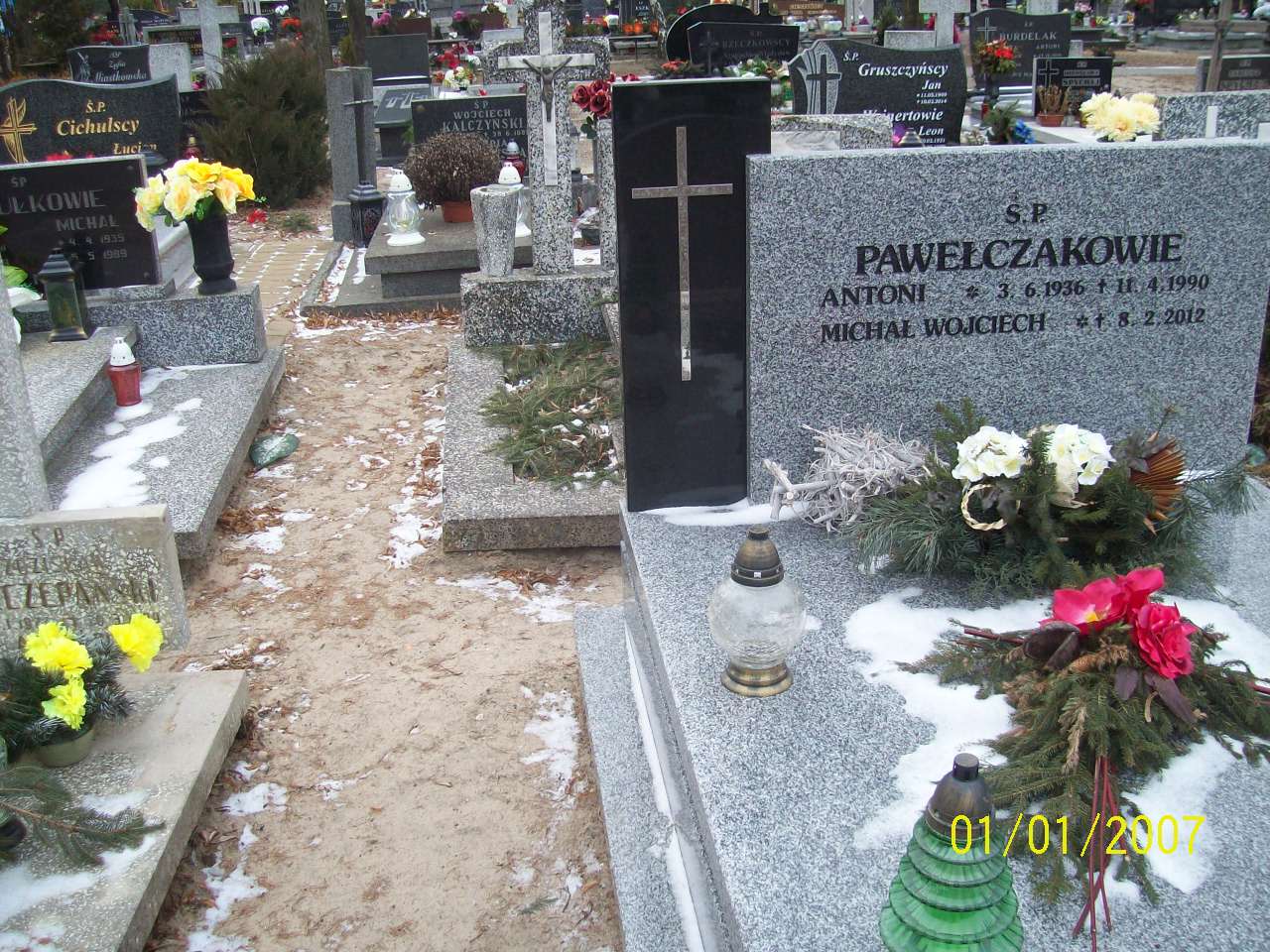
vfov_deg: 39.7
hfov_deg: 51.4
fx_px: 1321
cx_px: 635
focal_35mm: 36
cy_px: 476
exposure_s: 1/148
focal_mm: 6
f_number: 2.7
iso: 80
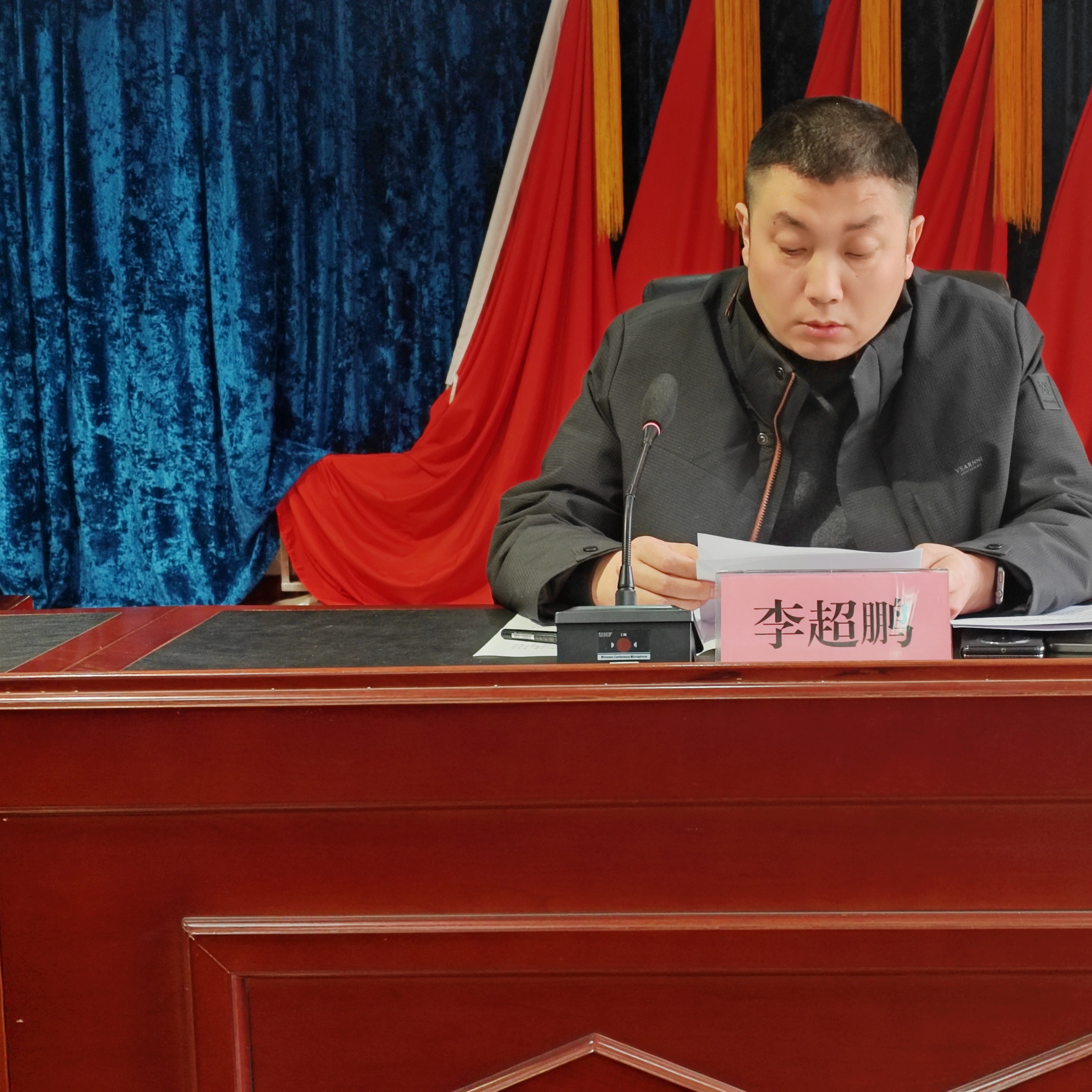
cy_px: 543
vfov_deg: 26.9
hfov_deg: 26.7
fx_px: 2284
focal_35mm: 64
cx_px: 723
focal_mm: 6.14
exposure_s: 1/100
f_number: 1.8
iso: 320
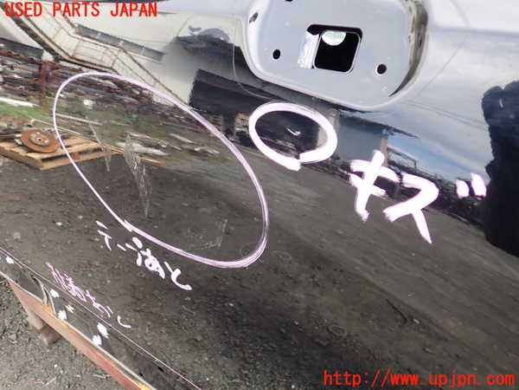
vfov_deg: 46.8
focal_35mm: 30
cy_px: 195
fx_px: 450
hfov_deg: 60.0
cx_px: 260
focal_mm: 5.4
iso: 100
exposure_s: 1/160
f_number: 2.3
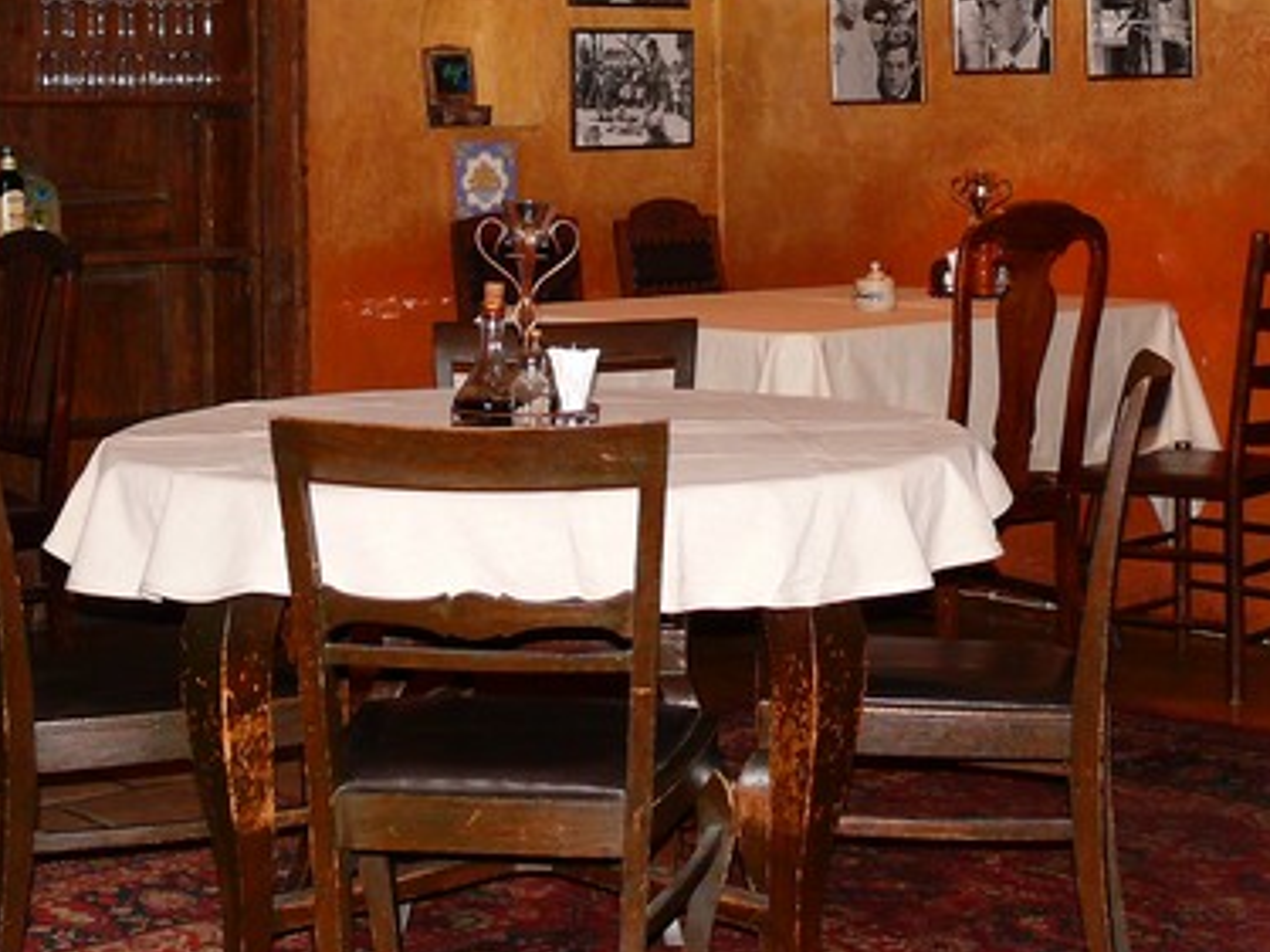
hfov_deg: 27.8
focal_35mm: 70
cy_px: 122
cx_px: 657
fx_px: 2567
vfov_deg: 20.6
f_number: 2.8
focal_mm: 7.4
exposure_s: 1/30
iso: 250
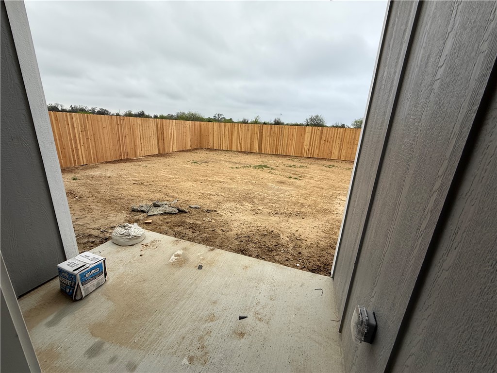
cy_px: 186
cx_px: 248
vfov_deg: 85.7
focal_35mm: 14
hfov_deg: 102.1
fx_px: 201
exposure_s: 1/726
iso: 50
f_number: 2.2
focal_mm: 2.22
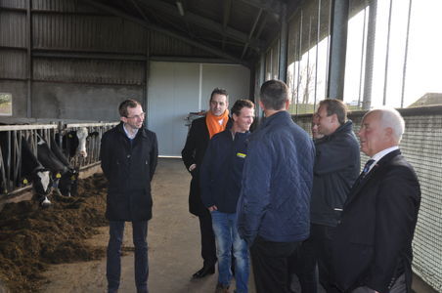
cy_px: 146
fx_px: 478
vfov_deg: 34.1
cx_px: 221
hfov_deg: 49.6
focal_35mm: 39
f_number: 4
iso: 360
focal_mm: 26
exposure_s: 1/200
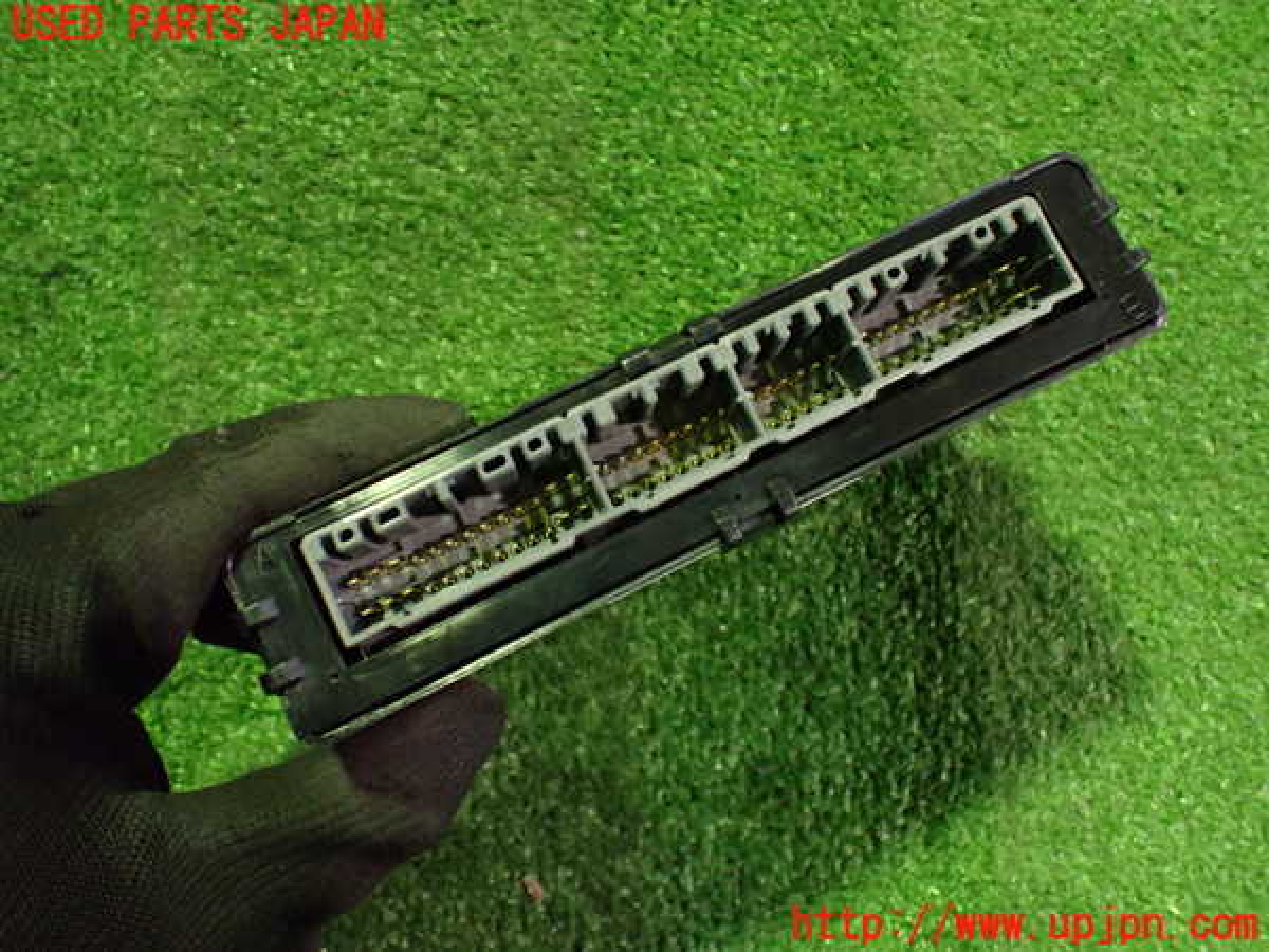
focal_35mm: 30
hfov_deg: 60.0
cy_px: 476
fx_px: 1100
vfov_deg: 46.8
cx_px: 634
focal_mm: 5.4
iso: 1000
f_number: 2.3
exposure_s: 1/30
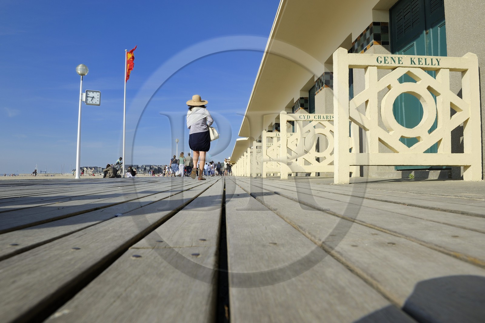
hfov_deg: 73.8
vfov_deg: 53.1
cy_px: 162
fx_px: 323
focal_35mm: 24
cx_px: 242
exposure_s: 1/250
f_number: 11
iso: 200
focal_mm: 24
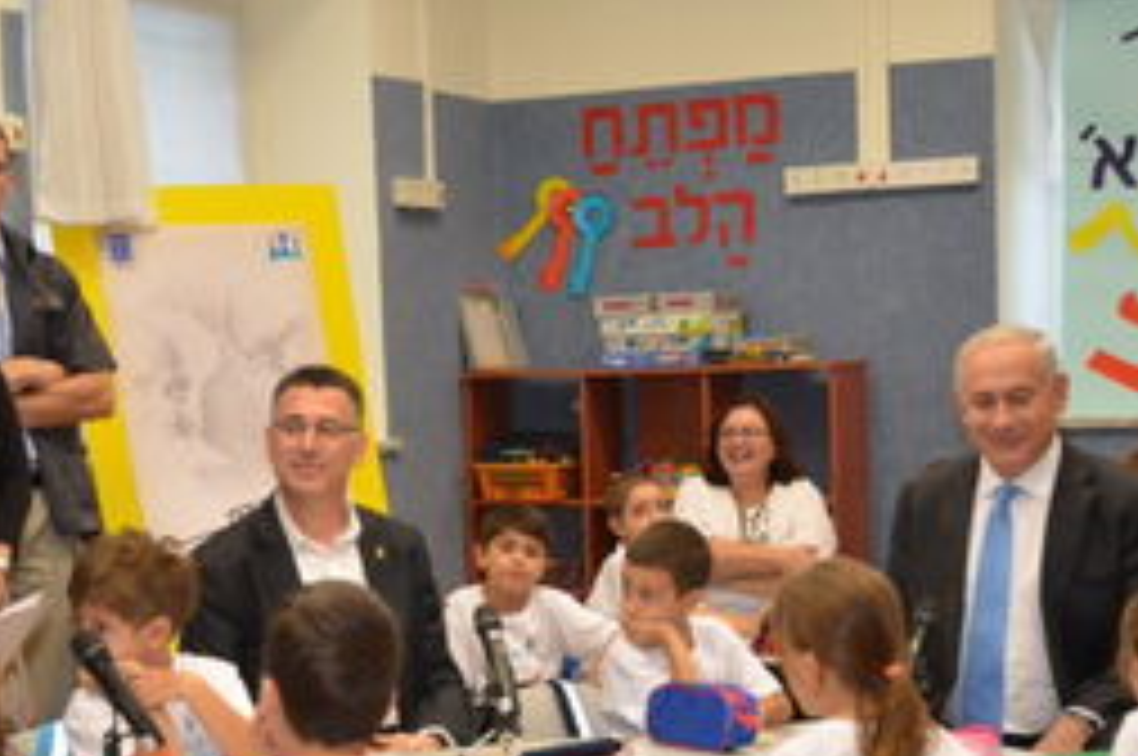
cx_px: 459
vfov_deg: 15.1
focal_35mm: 90
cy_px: 556
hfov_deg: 22.6
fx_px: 2841
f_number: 4.2
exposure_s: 1/60
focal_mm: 38
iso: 450
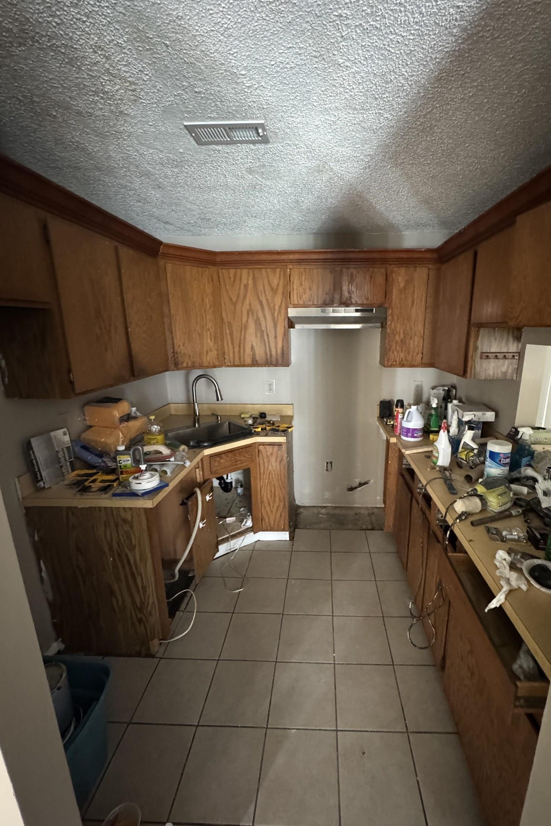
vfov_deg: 100.4
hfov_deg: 77.0
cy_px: 412
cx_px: 310
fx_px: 344
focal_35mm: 15
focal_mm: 2.22
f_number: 2.2
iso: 1600
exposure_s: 1/36
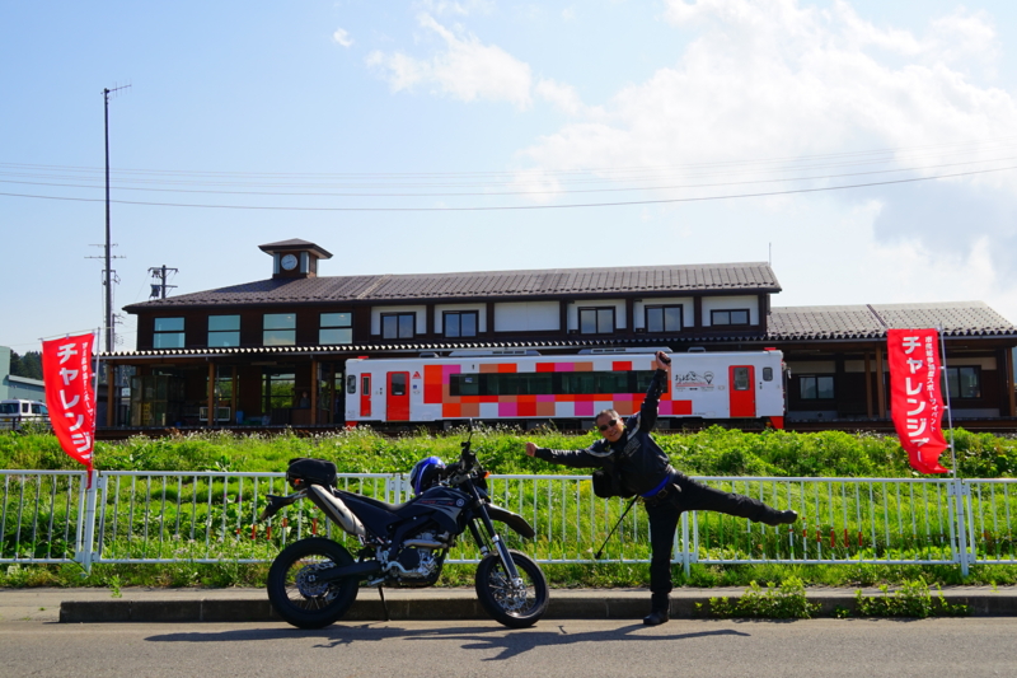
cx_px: 508
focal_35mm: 36
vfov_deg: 36.9
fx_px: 1017
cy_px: 339
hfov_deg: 53.1
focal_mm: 24
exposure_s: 1/200
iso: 100
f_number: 11
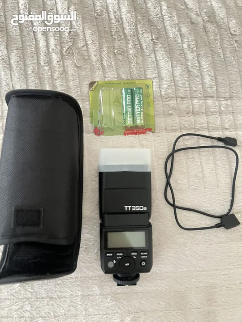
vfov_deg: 67.3
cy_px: 161
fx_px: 242
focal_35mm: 26
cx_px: 121
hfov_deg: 53.1
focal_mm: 5.7
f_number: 1.5
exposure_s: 1/30
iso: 1000
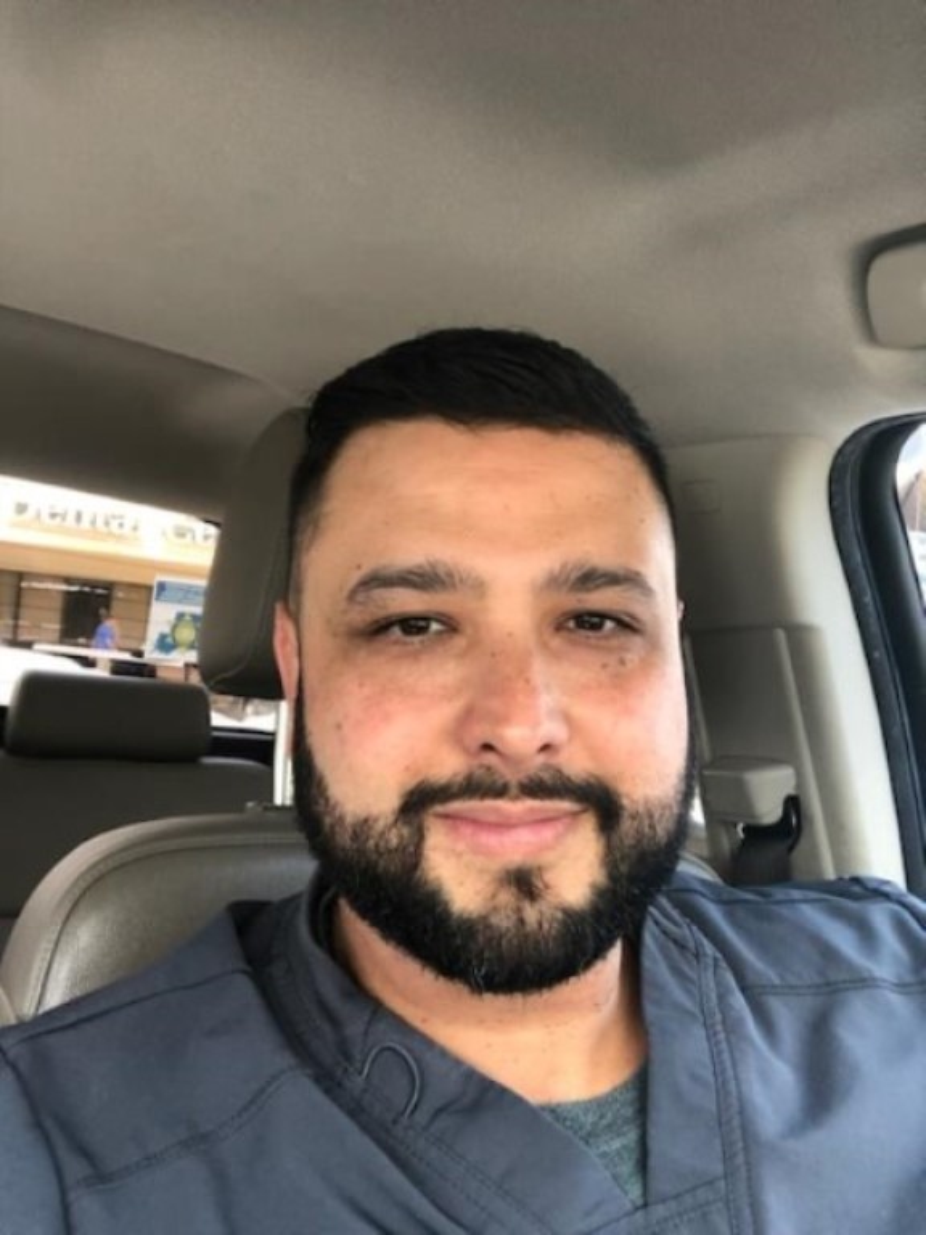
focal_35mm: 32
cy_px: 618
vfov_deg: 56.8
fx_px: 1141
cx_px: 463
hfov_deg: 44.2
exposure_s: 1/120
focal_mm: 2.87
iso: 64
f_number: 2.2
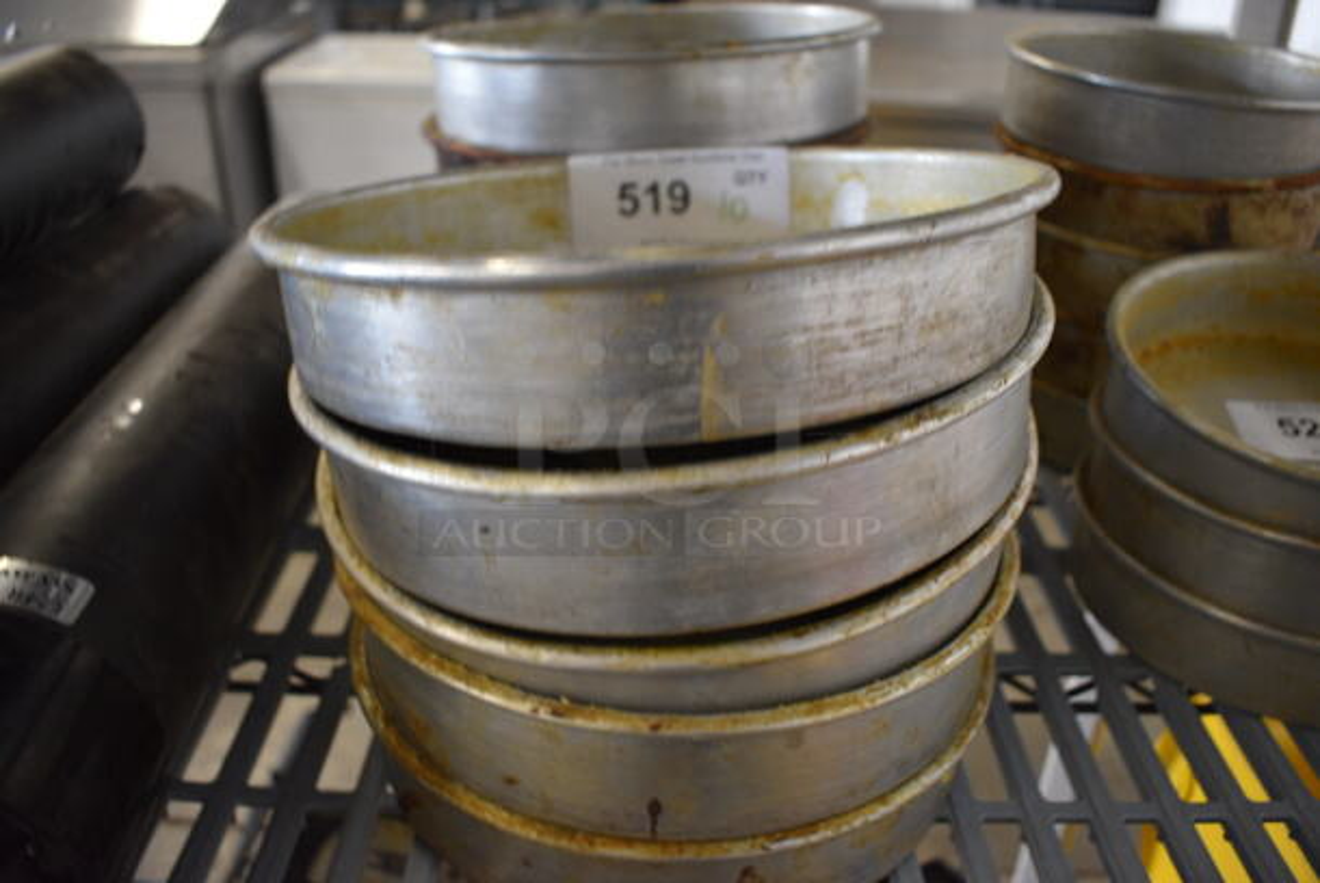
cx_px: 660
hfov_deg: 61.9
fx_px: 1101
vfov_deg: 43.7
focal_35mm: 30
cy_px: 442
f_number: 4
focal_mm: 20
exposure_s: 1/60
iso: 1400
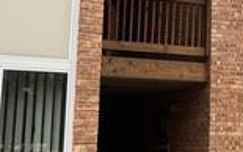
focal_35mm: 89
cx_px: 276
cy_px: 40
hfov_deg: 21.9
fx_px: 590
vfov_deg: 14.6
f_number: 1.6
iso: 40
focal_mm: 5.1
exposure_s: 1/128
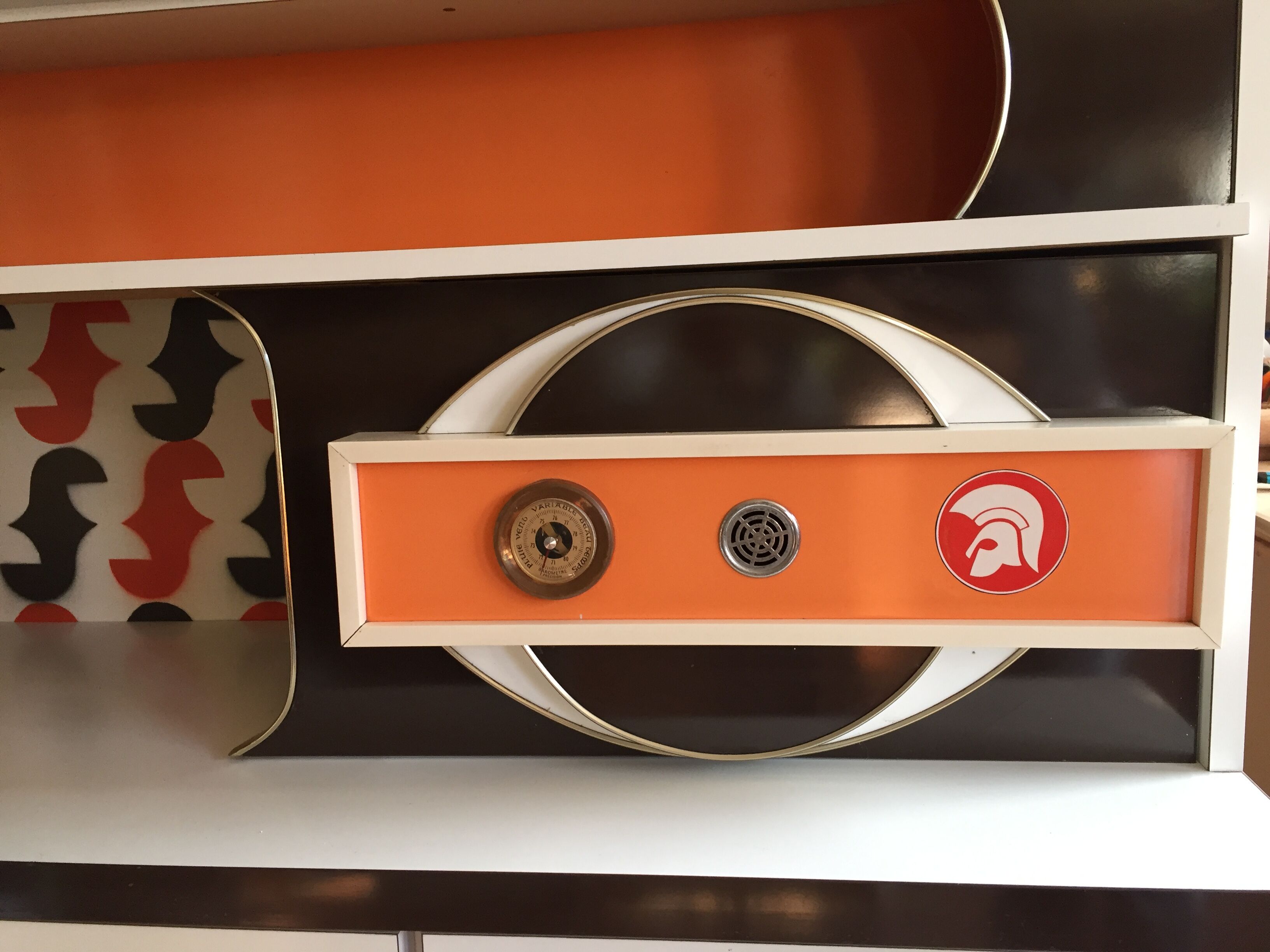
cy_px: 476
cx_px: 635
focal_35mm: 29
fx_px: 1064
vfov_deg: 48.2
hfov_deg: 61.7
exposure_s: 1/33
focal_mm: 4.15
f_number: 2.2
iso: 64
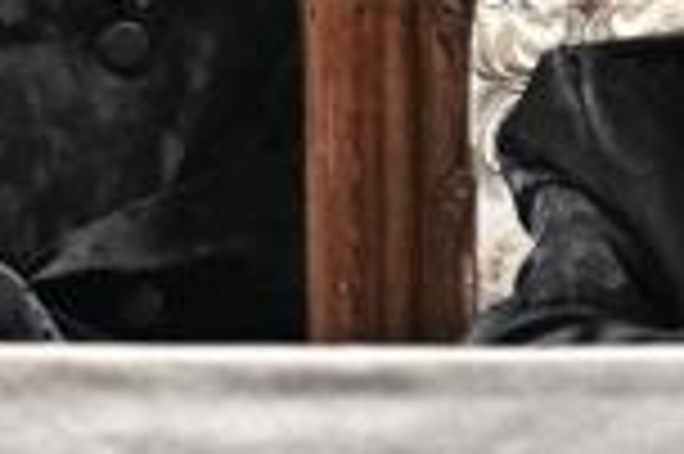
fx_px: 32568
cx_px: -464
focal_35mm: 1716
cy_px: -773
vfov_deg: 0.8
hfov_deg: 1.2
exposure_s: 1/250
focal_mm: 170
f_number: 2.8
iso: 250
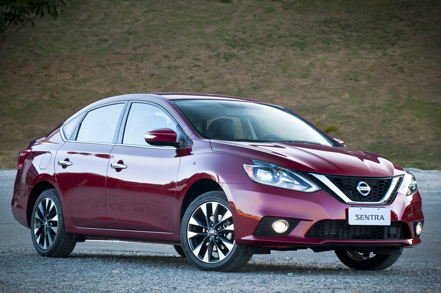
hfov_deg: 17.1
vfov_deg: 11.4
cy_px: 146
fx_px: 1468
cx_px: 220
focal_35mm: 120
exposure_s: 1/25
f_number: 7.1
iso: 200
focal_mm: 80
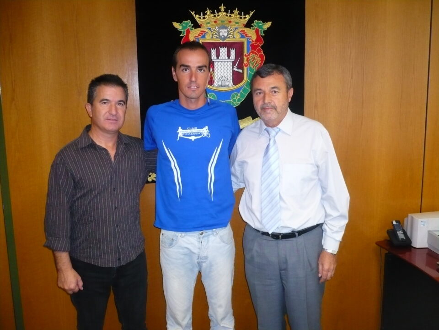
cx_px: 220
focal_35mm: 35
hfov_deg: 52.6
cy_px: 165
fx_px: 444
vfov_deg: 40.7
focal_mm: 5.8
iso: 250
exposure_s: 1/30
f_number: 2.8
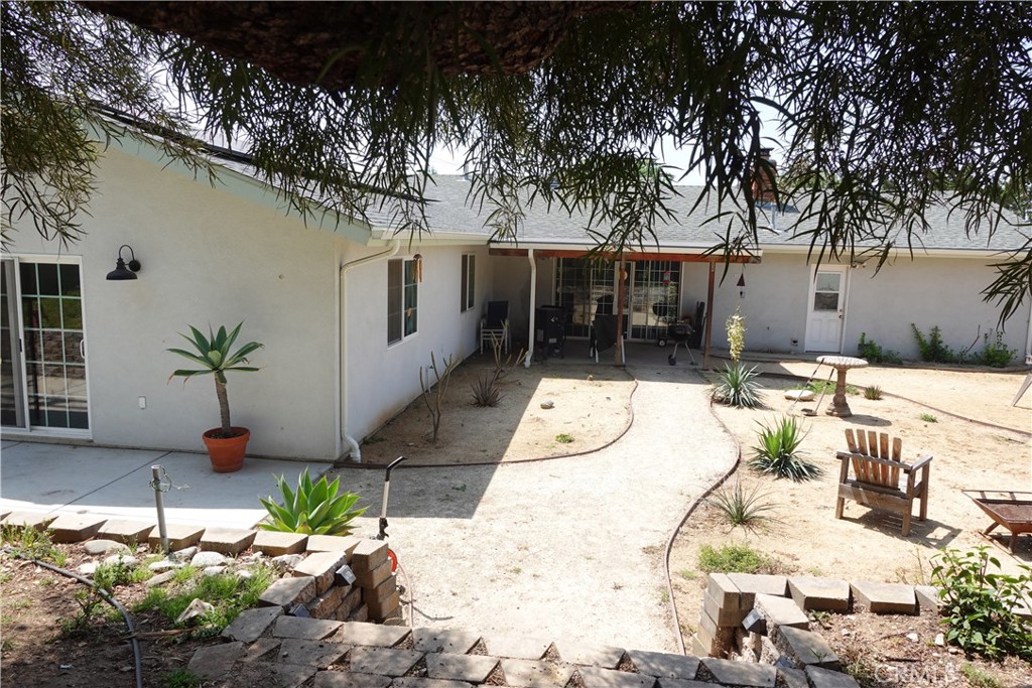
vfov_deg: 53.1
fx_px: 688
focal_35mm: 24
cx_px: 516
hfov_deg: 73.7
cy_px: 344
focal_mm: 9.4
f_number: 5.6
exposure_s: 1/200
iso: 125
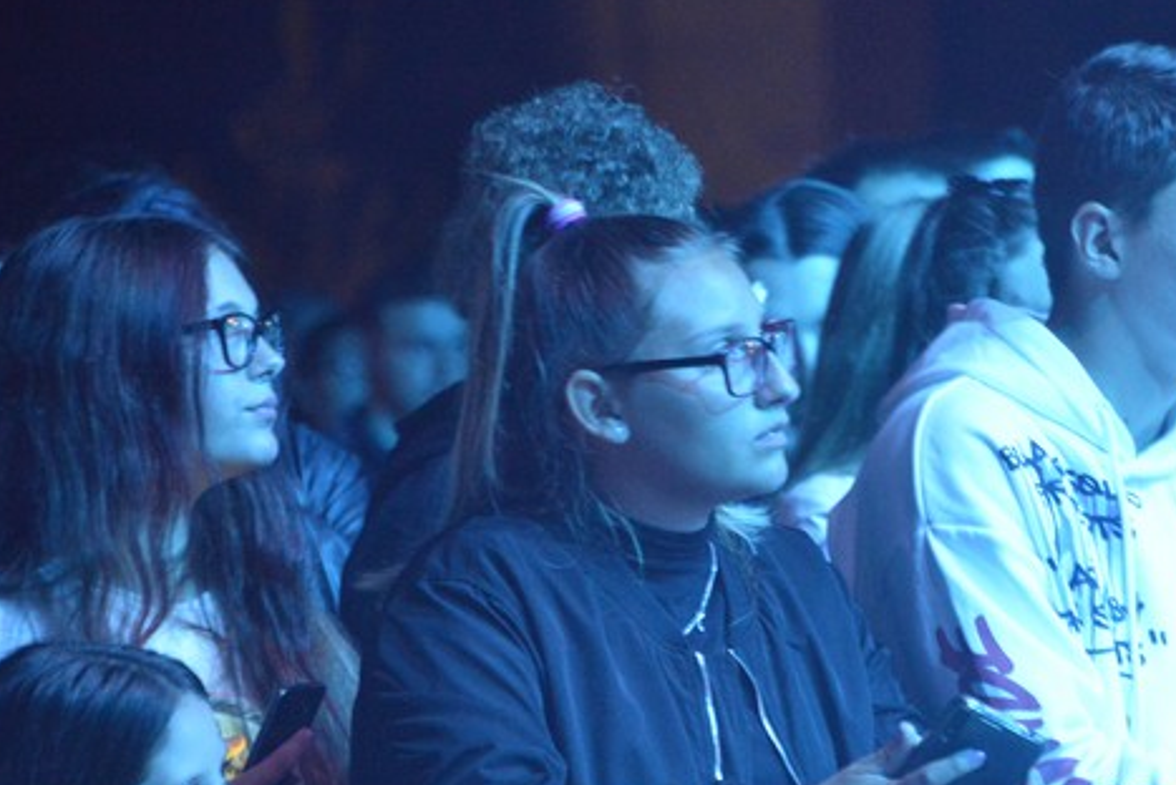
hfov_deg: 5.9
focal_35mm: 351
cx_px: 831
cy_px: 535
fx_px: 11473
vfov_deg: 3.9
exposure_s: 1/30
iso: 6400
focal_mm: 200
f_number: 5.6
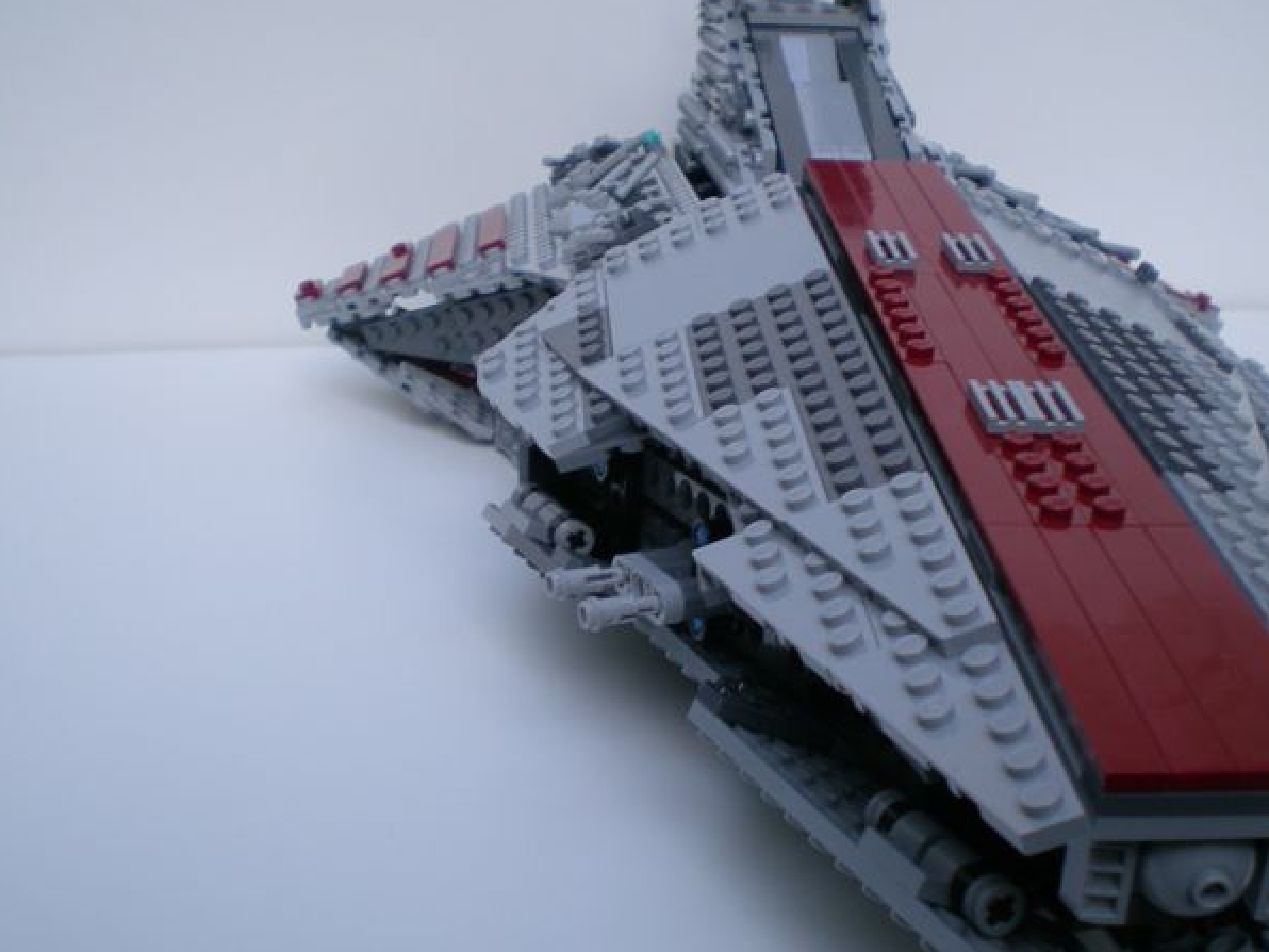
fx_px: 1870
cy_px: 439
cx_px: 709
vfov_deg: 28.6
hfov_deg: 37.4
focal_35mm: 51
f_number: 3.1
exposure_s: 1/64.5
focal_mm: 6.3
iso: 50
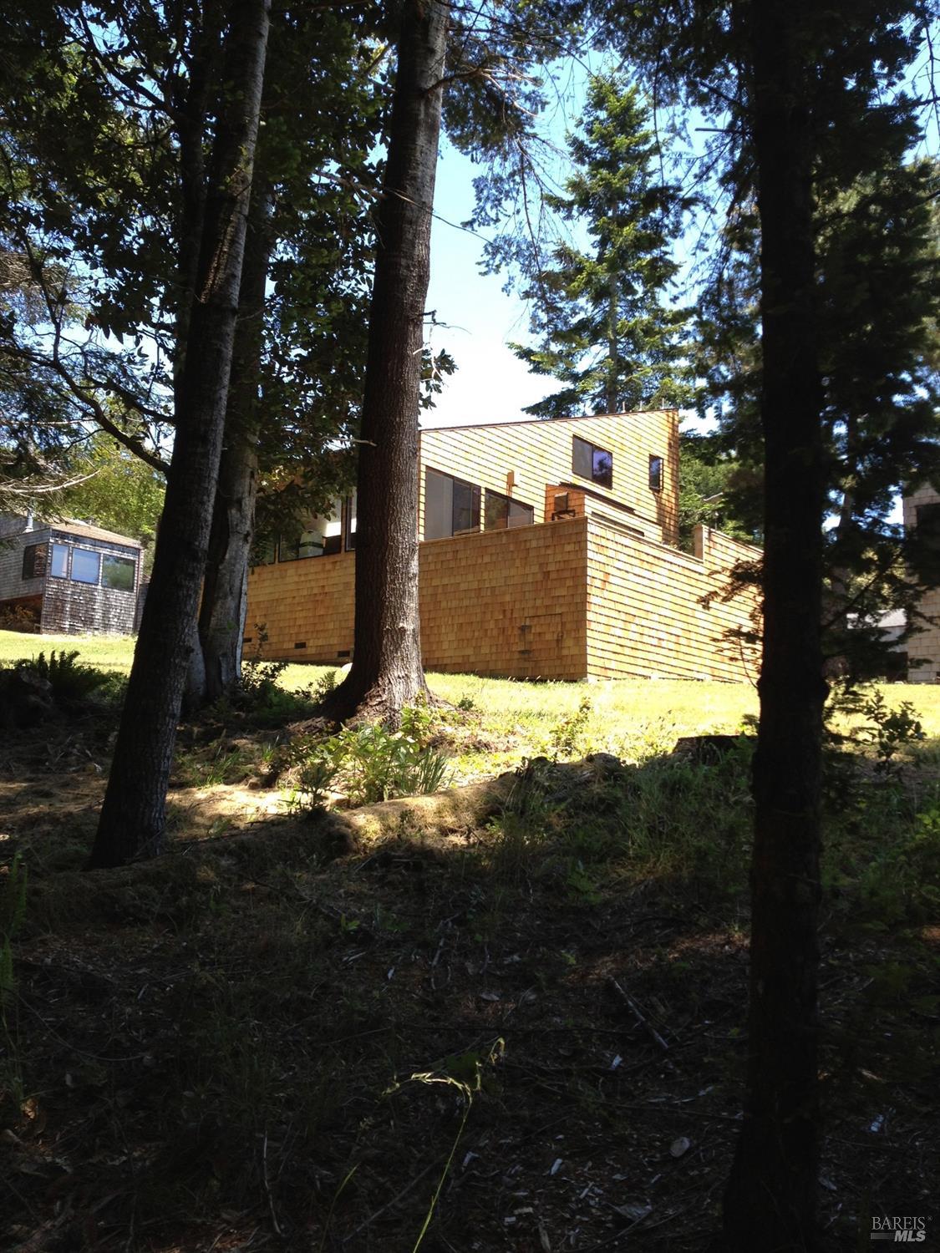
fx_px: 1267
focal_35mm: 35
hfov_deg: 40.7
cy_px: 626
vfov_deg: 52.6
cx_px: 470
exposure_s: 1/310
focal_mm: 4.28
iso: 64
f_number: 2.4
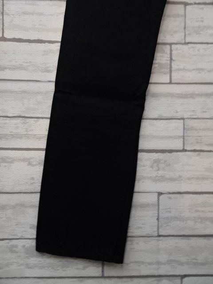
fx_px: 197
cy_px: 142
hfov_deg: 56.8
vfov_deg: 71.6
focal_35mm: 24
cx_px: 106
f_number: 3.5
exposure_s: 1/30
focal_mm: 4.1
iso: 160
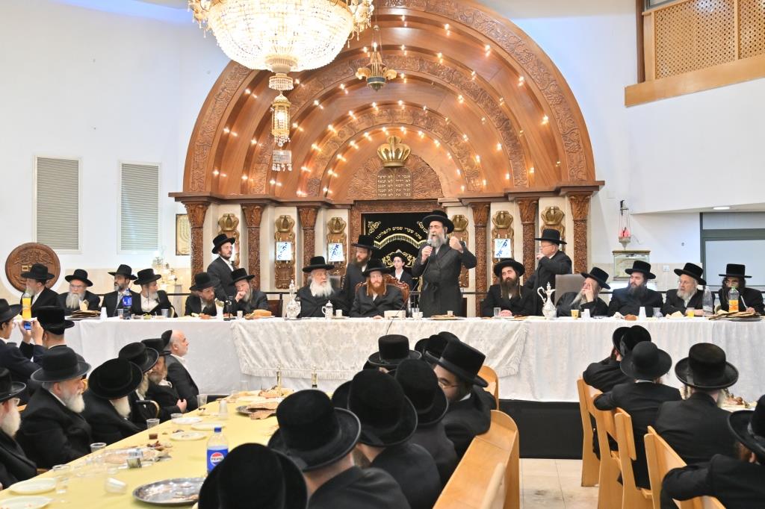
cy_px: 254
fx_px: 765
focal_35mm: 36
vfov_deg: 36.8
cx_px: 382
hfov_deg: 53.1
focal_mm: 24
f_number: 4
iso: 800
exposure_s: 1/200
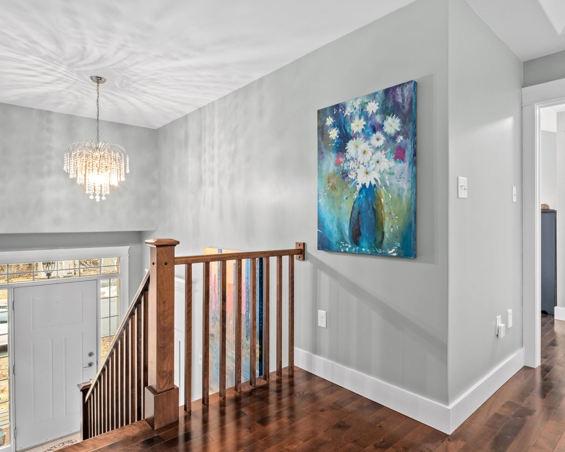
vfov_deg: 69.2
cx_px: 299
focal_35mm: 20
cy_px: 220
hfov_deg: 81.5
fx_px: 328
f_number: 10
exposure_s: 1
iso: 400
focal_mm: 11
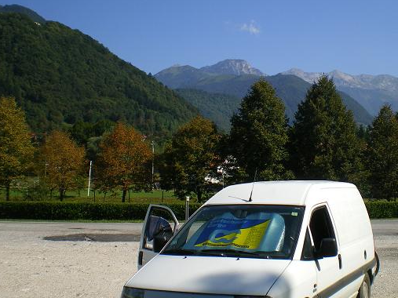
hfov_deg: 39.4
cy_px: 173
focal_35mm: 48
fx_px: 552
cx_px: 247
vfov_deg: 30.2
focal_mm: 6.3
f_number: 4.6
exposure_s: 1/500
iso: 64
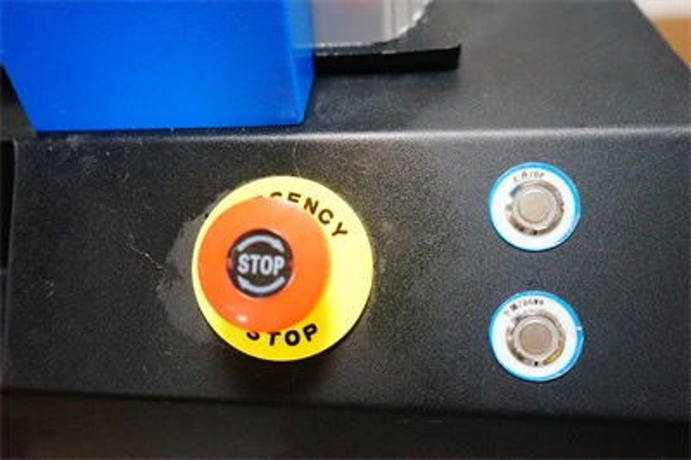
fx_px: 556
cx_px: 346
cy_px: 230
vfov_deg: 44.9
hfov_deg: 63.7
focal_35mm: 29
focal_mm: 29
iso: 3200
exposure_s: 1/60
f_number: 3.5
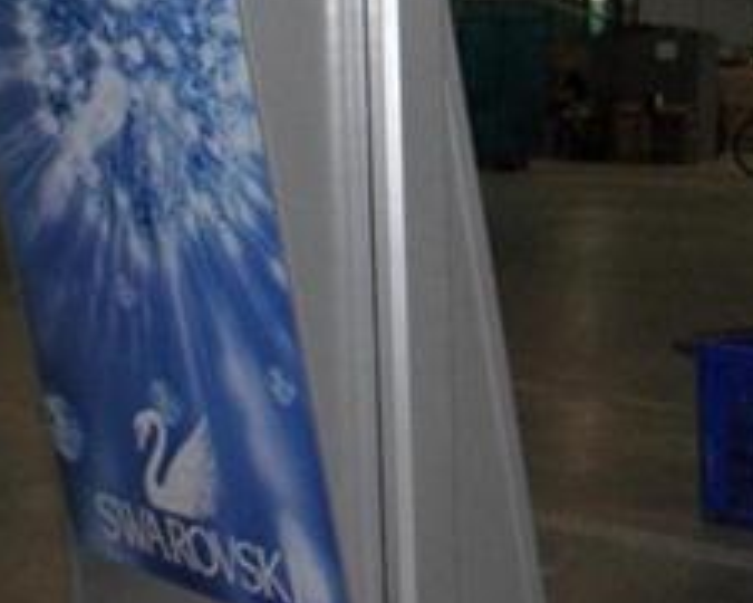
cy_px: 134
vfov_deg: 19.3
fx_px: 1761
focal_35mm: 79
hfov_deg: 24.1
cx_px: 330
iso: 240
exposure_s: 1/45
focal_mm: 6.3
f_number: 8.3
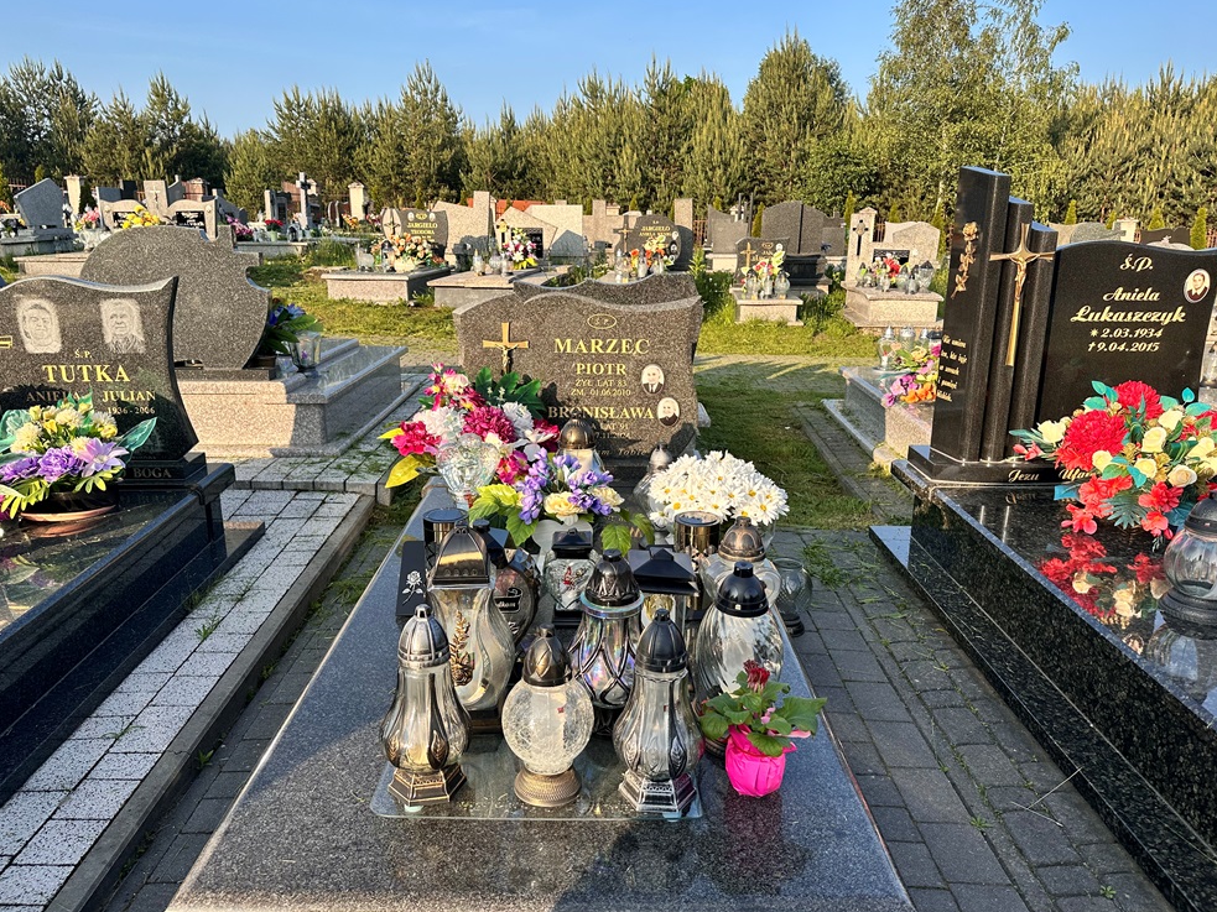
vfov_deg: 54.9
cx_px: 594
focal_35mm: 25
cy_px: 448
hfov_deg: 69.4
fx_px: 879
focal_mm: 6.86
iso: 80
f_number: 1.78
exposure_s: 1/1517
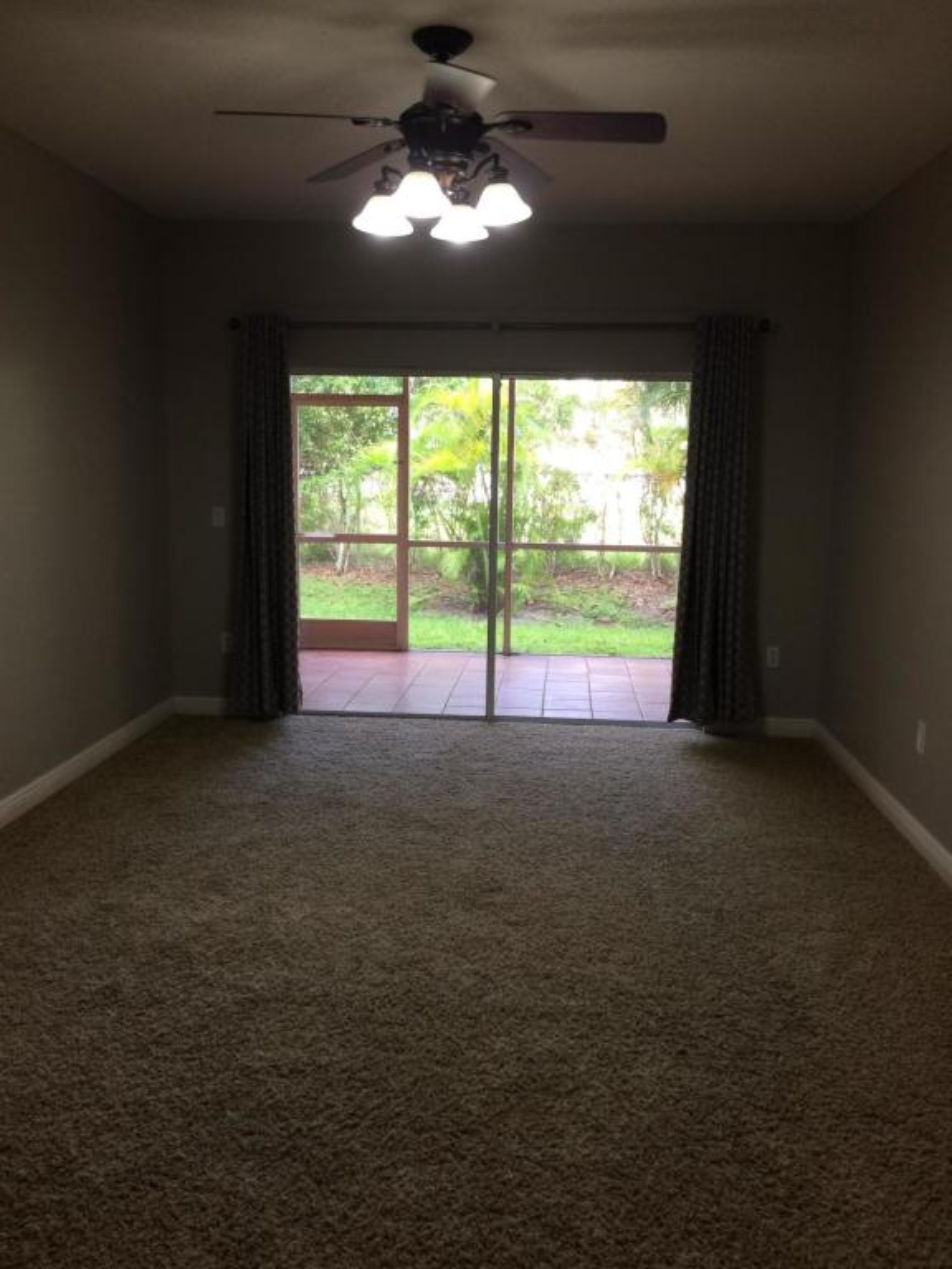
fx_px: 1063
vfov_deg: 61.7
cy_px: 634
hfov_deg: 48.2
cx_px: 476
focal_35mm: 29
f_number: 2.2
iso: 40
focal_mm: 4.15
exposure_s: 1/40
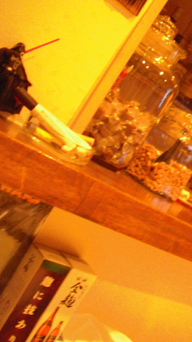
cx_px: 215
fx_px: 517
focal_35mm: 57
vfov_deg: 36.6
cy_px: 171
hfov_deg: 20.0
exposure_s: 1/6
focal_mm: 6.2
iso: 800
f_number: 2.8
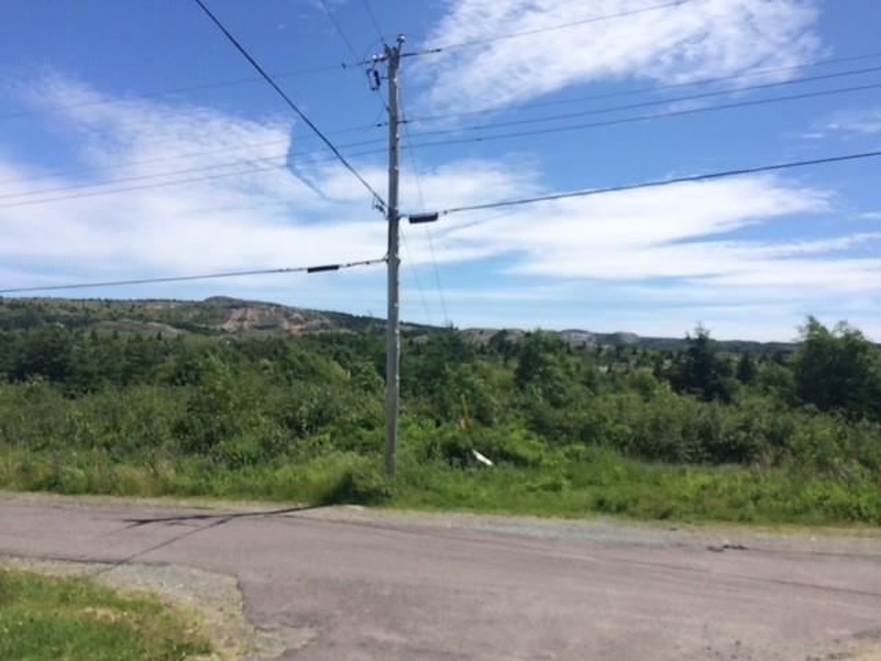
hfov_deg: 61.7
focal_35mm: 29
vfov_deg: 48.2
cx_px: 440
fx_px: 738
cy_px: 330
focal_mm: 4.15
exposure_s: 1/3448
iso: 32
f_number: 2.2
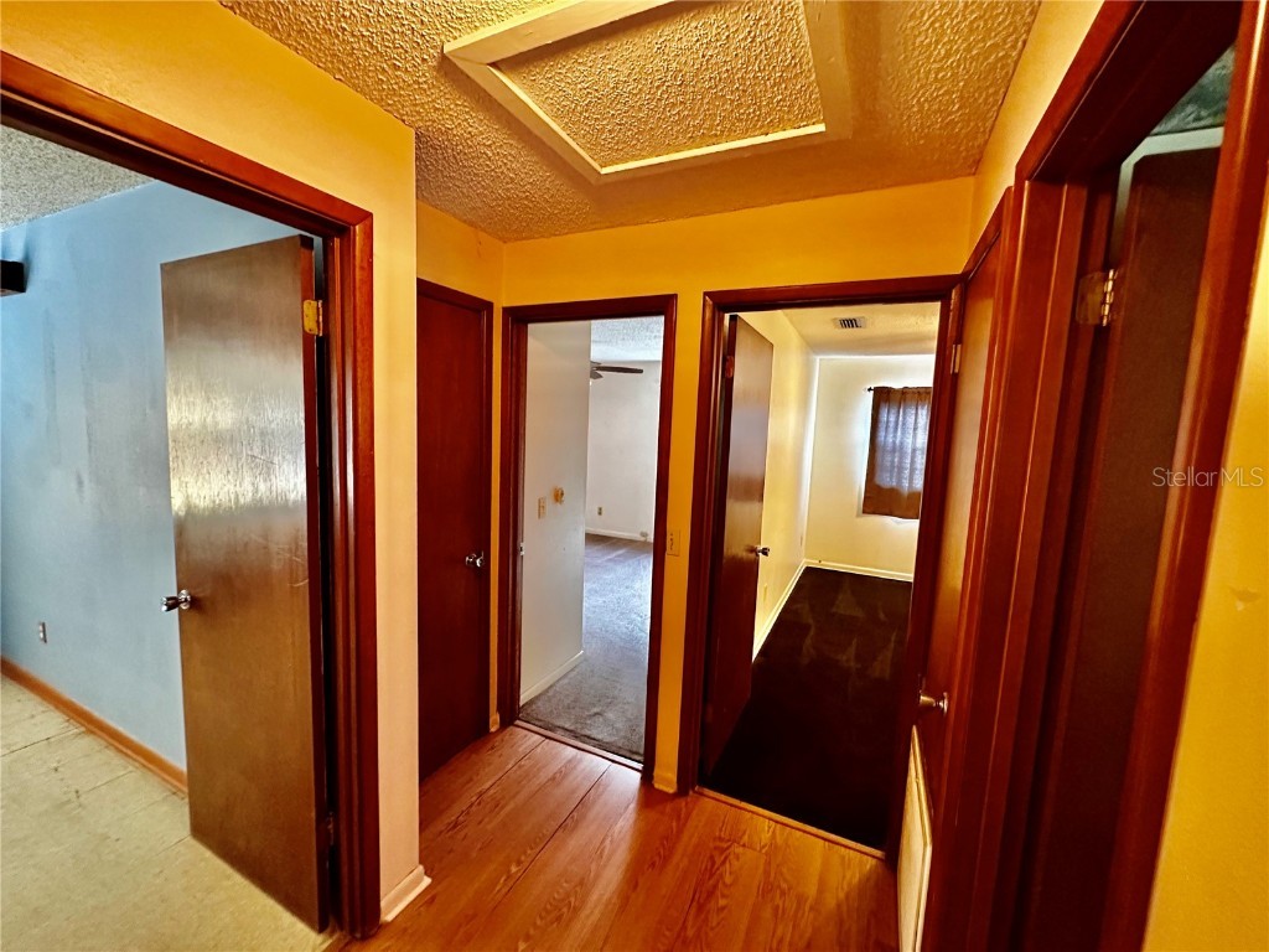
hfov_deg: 102.1
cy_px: 476
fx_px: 513
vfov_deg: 85.7
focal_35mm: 14
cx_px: 634
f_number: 2.2
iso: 800
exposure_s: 1/60
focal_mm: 2.22
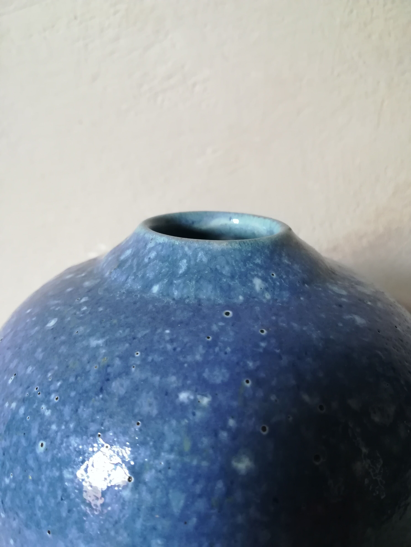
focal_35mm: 26
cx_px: 206
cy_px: 274
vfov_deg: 67.3
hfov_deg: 53.1
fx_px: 412
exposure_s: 1/25
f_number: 2.2
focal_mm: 3.83
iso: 320
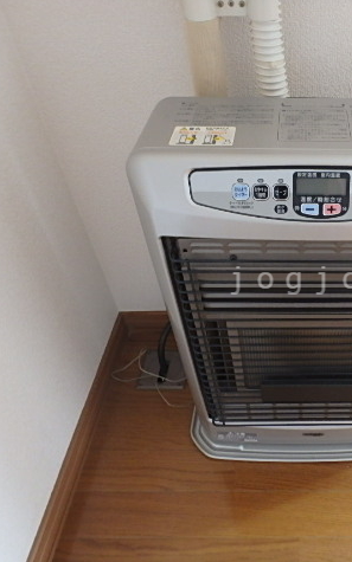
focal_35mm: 30
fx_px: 460
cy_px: 280
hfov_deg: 39.1
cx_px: 312
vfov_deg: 62.9
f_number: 3.5
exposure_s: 1/30
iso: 400
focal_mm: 3.7
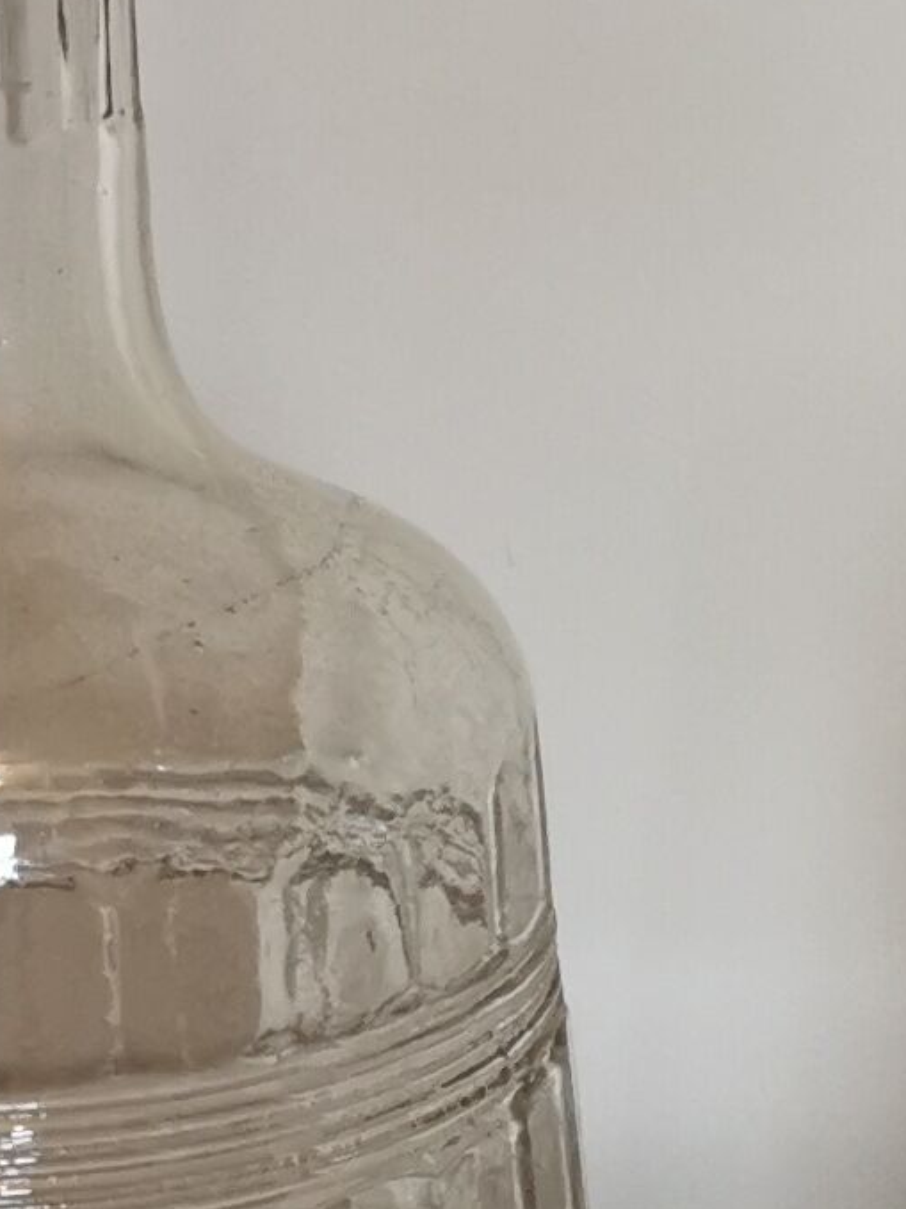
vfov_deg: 13.6
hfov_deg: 10.1
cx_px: 986
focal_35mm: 145
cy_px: 518
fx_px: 5062
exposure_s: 1/50
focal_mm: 5.56
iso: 200
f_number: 1.6
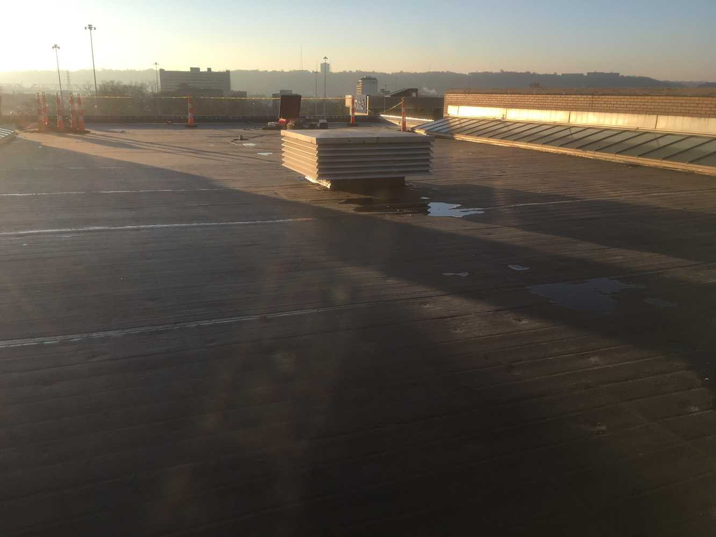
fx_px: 600
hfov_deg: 61.7
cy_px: 268
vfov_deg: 48.2
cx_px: 358
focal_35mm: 29
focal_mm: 4.15
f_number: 2.2
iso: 25
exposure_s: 1/712
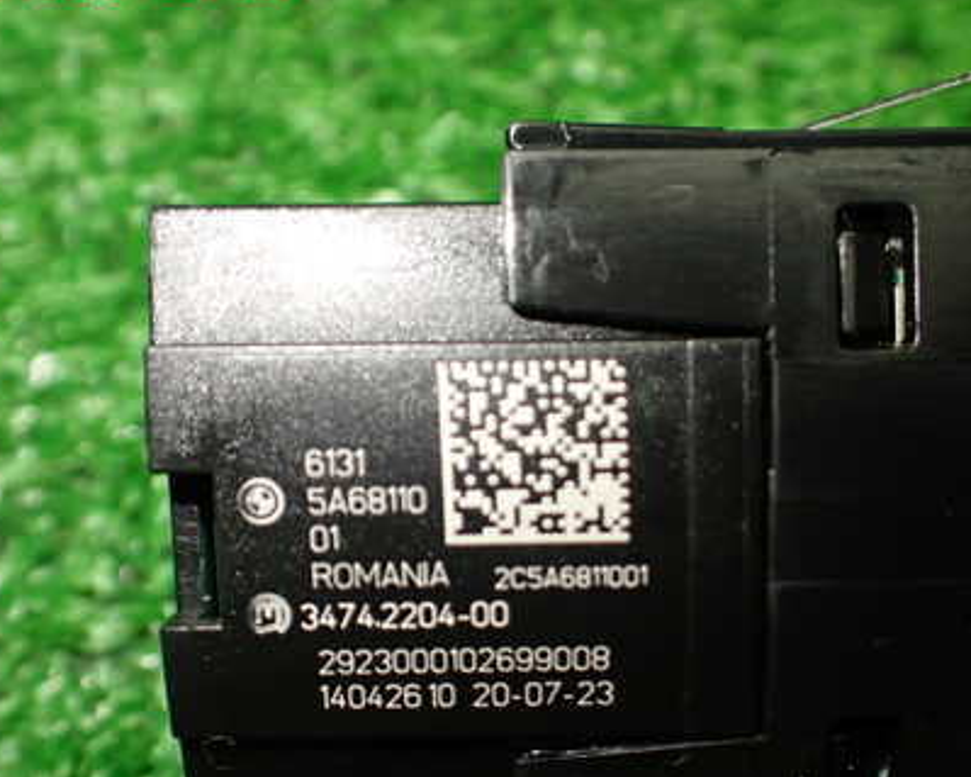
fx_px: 1264
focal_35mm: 44
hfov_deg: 41.8
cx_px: 577
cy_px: 499
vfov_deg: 33.9
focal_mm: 5.4
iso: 250
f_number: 2.3
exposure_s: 1/125
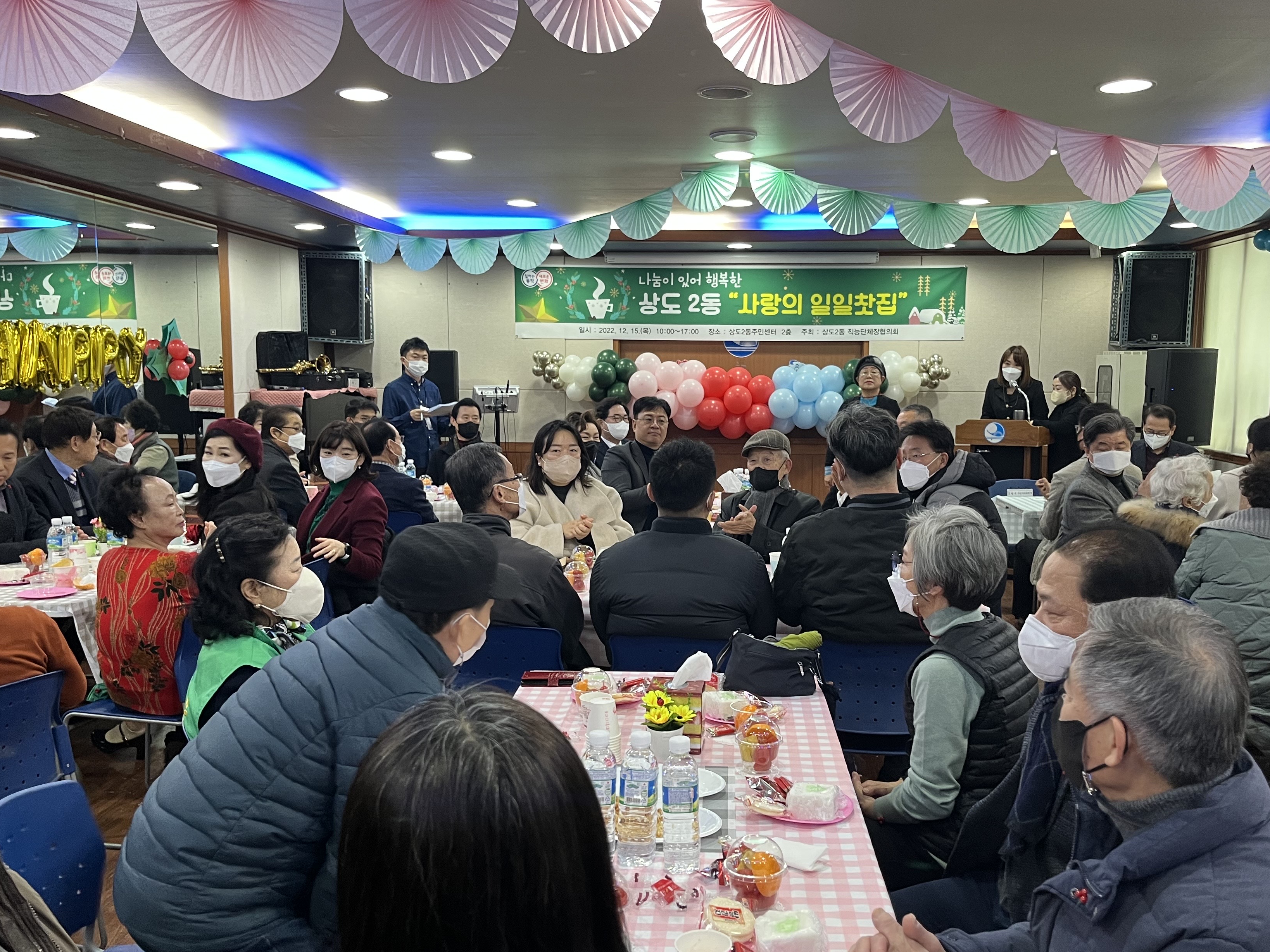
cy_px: 499
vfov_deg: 44.1
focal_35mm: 32
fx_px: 1174
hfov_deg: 56.8
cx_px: 678
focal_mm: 5.1
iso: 160
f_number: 1.6
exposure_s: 1/60
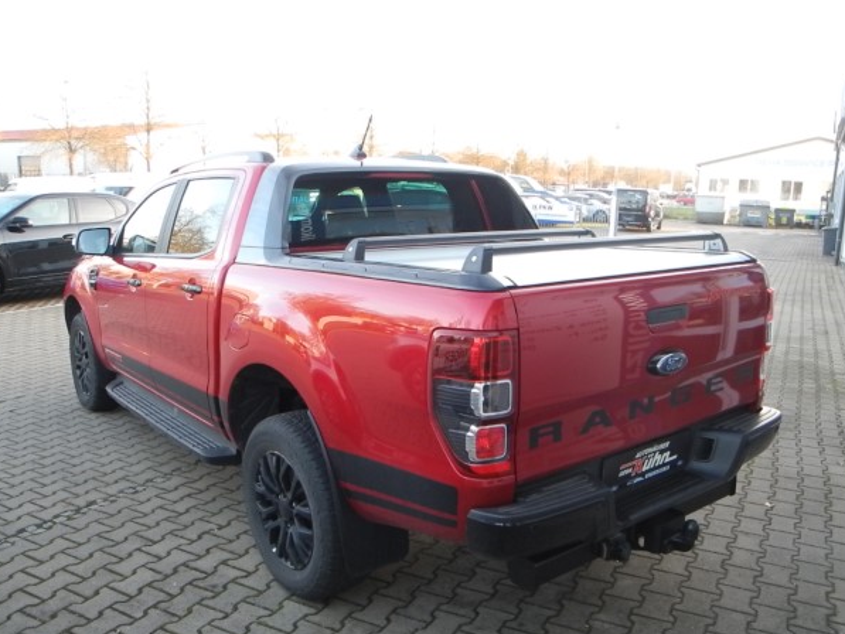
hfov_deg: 59.9
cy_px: 334
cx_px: 410
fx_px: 732
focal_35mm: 30
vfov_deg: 46.8
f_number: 2.8
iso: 400
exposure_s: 1/250
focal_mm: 6
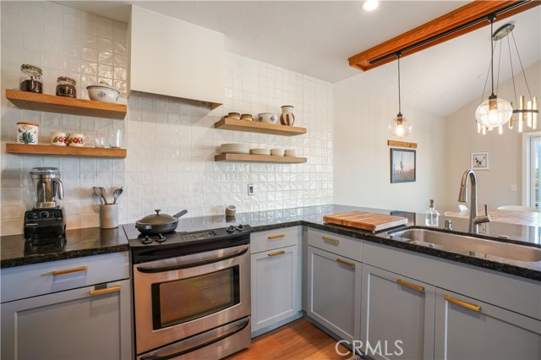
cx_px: 270
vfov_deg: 73.7
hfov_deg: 96.8
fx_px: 240
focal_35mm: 16
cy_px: 180
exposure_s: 1/25
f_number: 8
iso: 1600
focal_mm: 16
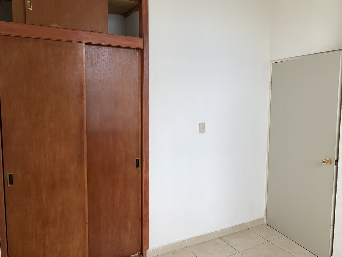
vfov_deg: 53.1
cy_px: 128
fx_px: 257
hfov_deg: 67.3
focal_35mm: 26
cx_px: 171
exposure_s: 1/214
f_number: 1.8
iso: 25
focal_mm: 4.25
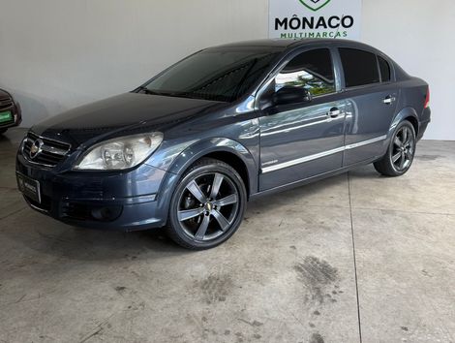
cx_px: 228
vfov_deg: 56.9
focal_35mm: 24
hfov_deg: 71.5
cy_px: 172
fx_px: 316
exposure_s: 1/120
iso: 100
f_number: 1.78
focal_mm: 6.76
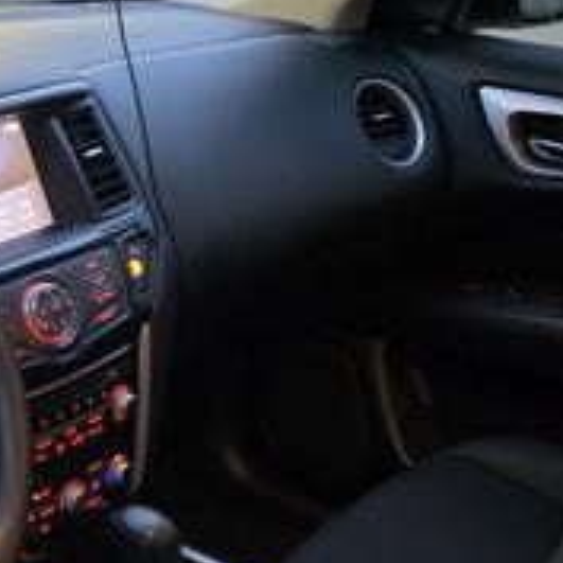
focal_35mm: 58
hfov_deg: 26.7
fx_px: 1067
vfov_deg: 29.0
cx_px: -89
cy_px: 436
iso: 1600
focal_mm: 6.3
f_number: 1.7
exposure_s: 1/40
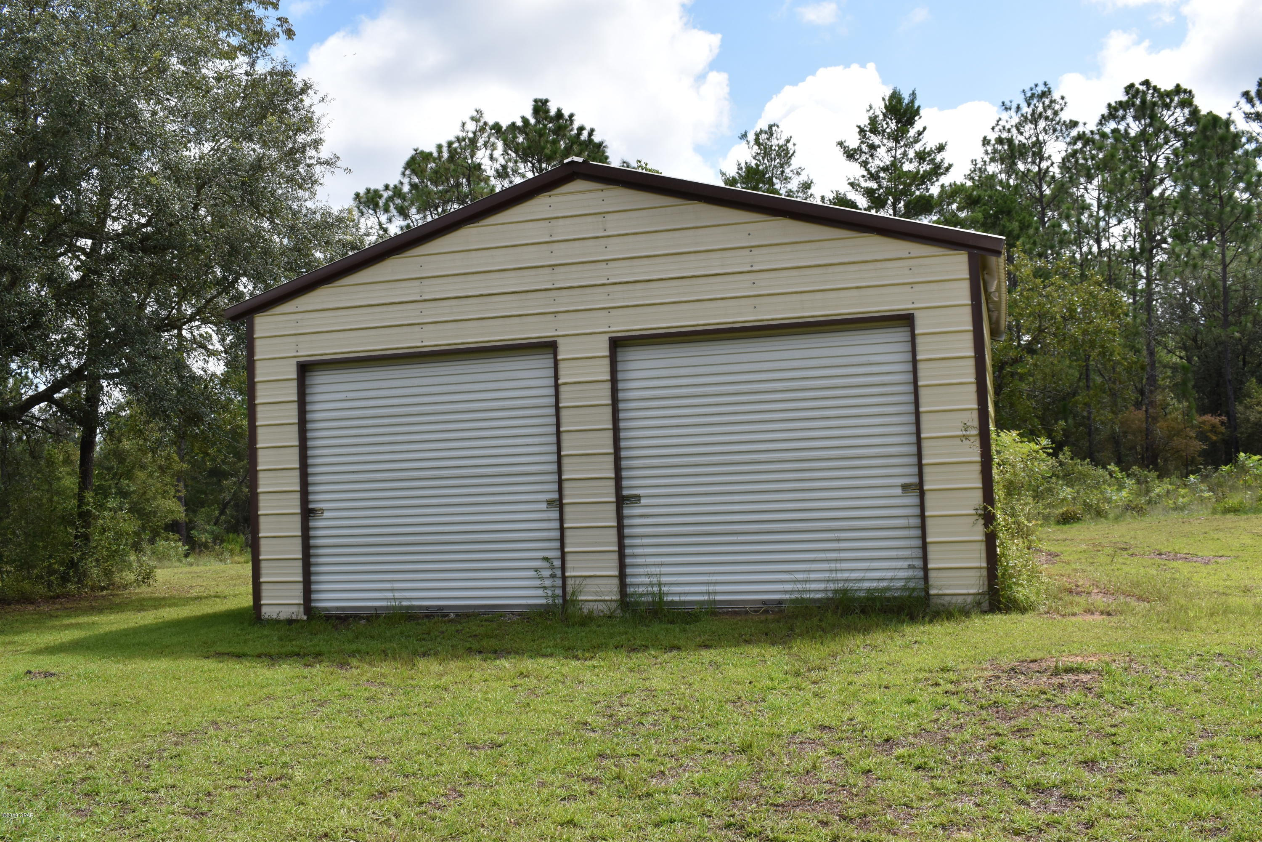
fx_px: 1262
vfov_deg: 36.9
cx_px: 631
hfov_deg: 53.1
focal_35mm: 36
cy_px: 421
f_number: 10
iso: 200
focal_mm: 24
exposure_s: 1/400
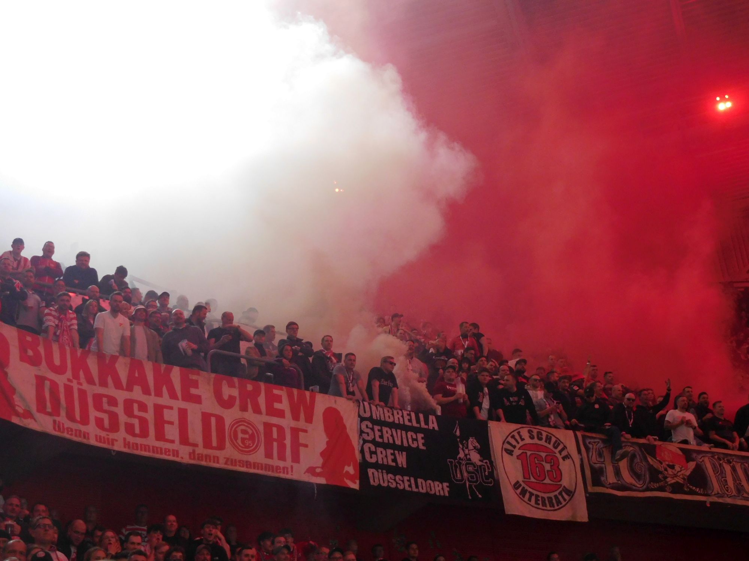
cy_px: 280
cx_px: 374
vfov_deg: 23.7
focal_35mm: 62
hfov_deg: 31.2
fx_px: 1342
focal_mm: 11.1
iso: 400
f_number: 4.4
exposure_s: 1/60
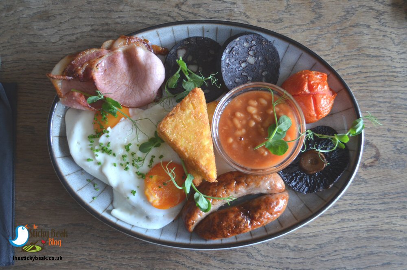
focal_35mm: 36
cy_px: 135
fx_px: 406
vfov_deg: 36.7
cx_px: 204
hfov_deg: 53.2
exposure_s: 1/60
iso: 500
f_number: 4
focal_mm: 24
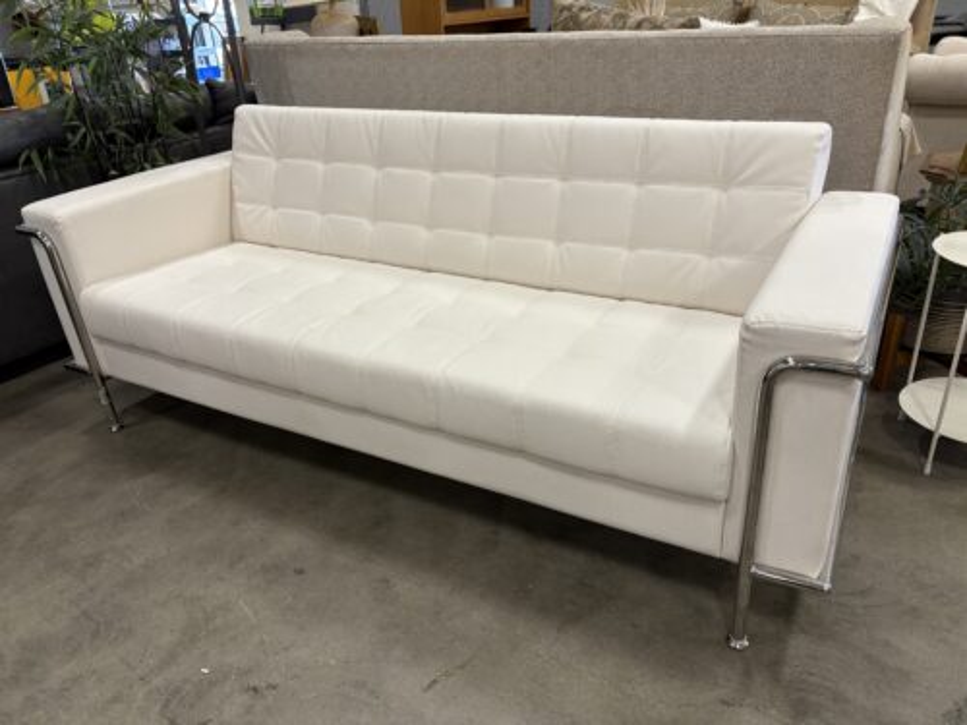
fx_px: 726
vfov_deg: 53.1
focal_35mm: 26
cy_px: 362
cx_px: 484
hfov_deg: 67.3
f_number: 1.6
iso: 125
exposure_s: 1/60
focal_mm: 5.96
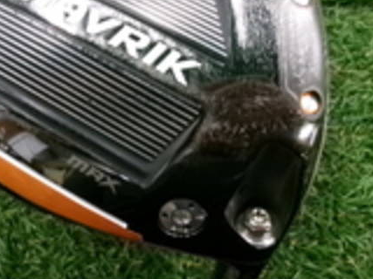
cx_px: 117
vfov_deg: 34.0
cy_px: 93
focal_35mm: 42
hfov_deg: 44.0
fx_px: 452
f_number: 3.9
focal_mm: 5.1
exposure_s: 1/40
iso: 800
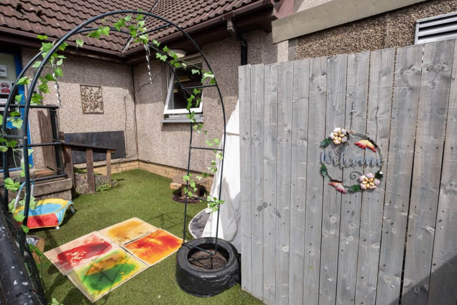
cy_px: 153
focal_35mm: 18
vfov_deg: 67.4
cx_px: 235
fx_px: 229
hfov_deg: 90.0
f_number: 7.1
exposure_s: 1/800
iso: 320
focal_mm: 11
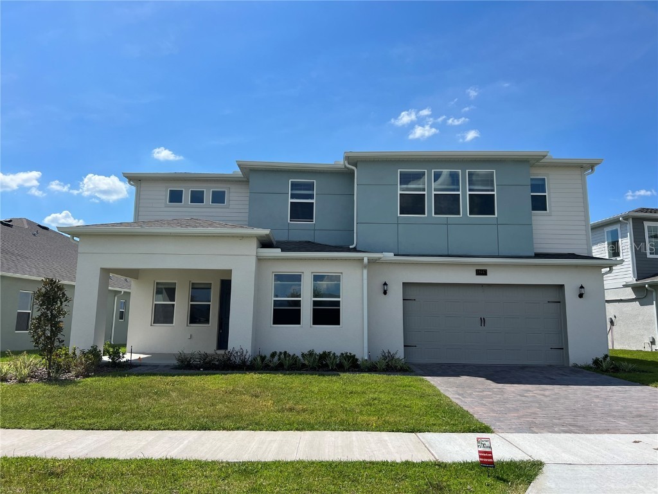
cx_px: 329
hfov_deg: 67.3
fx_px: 494
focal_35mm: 26
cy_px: 247
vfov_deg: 53.1
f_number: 1.5
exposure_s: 1/6211
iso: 50
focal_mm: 5.7
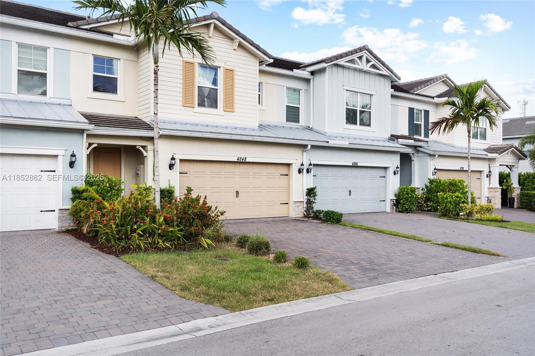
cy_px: 178
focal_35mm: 30
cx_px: 268
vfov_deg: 44.3
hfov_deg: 62.8
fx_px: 438
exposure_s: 1/10
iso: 250
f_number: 14
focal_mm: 29.5
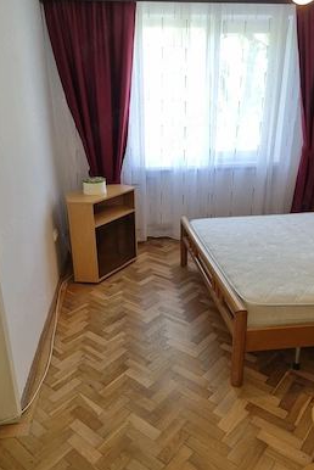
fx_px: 366
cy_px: 234
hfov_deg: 46.5
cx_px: 157
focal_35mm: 28
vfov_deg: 65.4
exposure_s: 1/50
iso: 80
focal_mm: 5.4
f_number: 1.8
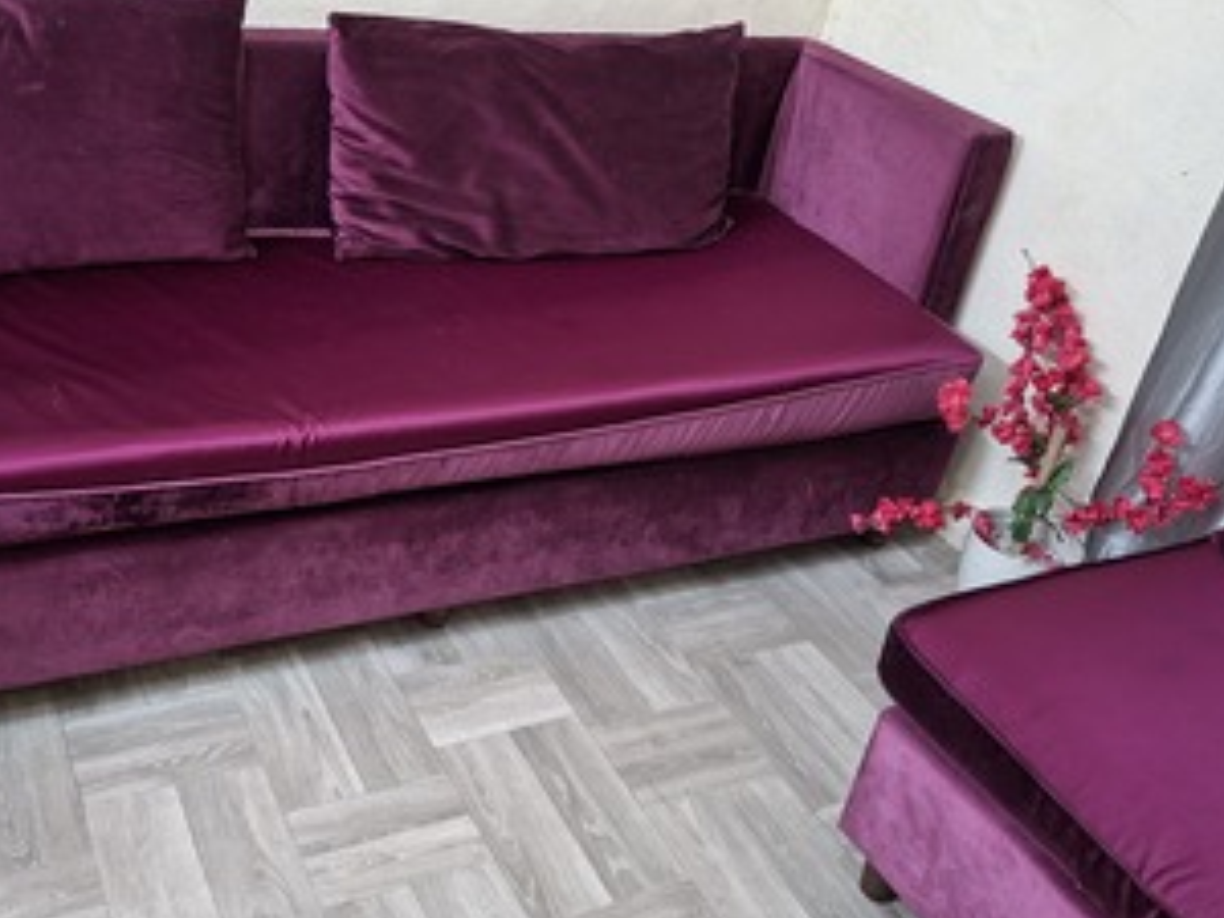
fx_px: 1238
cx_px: 488
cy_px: 459
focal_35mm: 35
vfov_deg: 40.7
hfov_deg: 52.3
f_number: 1.8
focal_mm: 5.54
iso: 320
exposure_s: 1/40
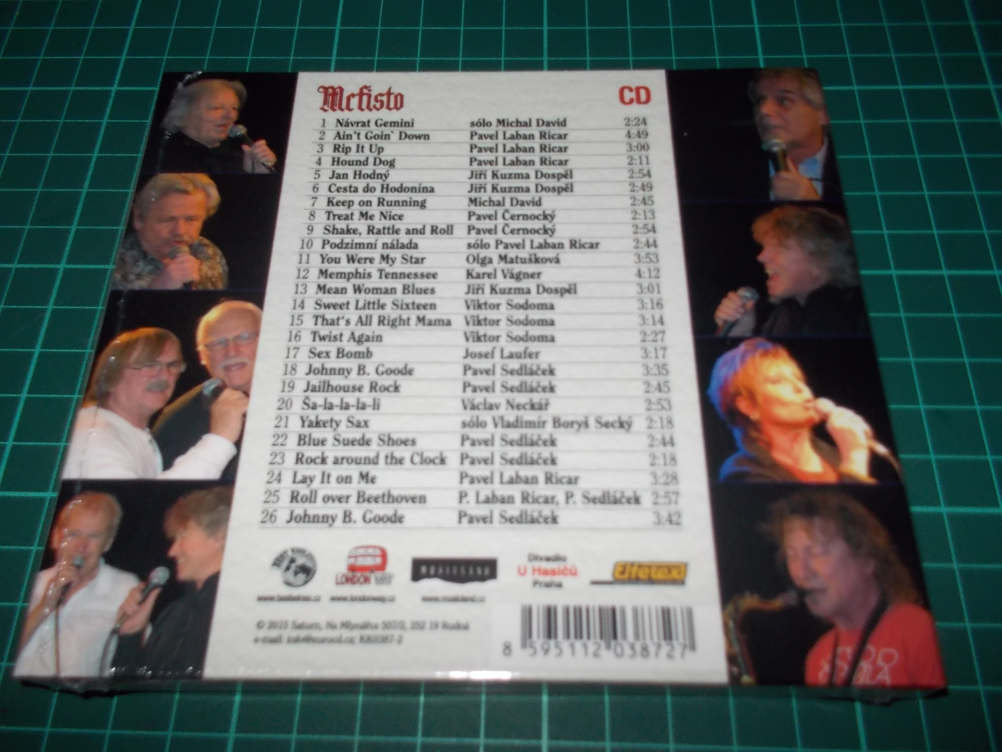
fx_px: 839
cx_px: 501
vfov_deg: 48.2
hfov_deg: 61.7
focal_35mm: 29
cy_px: 376
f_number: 3.3
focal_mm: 4.1
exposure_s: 1/30
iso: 200
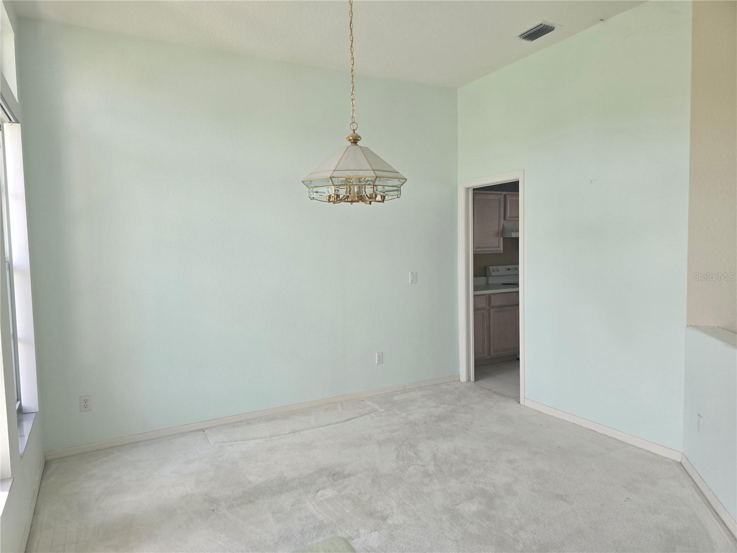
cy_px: 276
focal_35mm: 23
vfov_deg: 58.9
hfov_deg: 73.9
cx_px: 368
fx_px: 490
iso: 64
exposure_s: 1/180
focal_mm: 6.3
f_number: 1.7
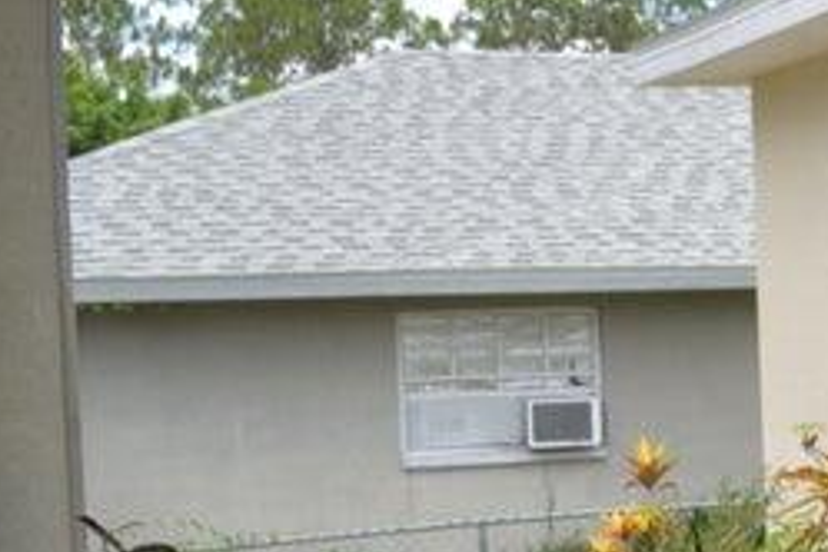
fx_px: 2392
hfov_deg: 16.2
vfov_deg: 13.1
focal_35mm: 104
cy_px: 422
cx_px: 1543
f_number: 7.1
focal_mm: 18
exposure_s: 1/80
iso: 100
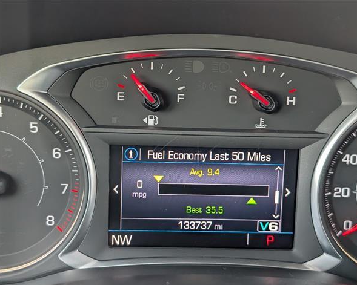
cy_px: 145
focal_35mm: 52
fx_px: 549
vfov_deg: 29.1
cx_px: 192
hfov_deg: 36.0
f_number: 1.68
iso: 527
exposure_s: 1/435
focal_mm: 6.9
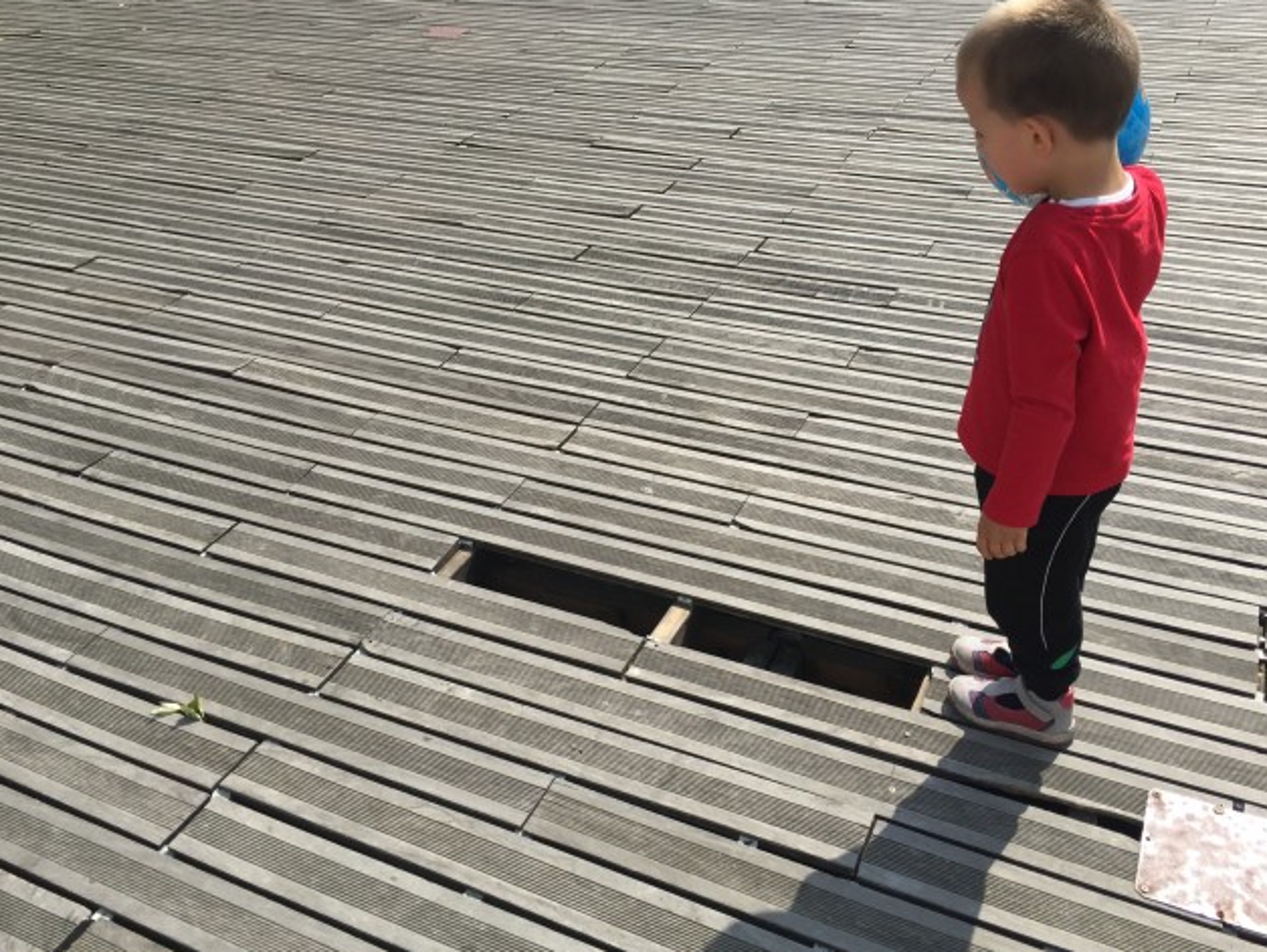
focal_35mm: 31
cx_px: 663
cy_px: 454
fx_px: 1135
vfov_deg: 45.5
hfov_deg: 58.3
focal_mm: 4.15
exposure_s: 1/1883
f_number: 2.2
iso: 32
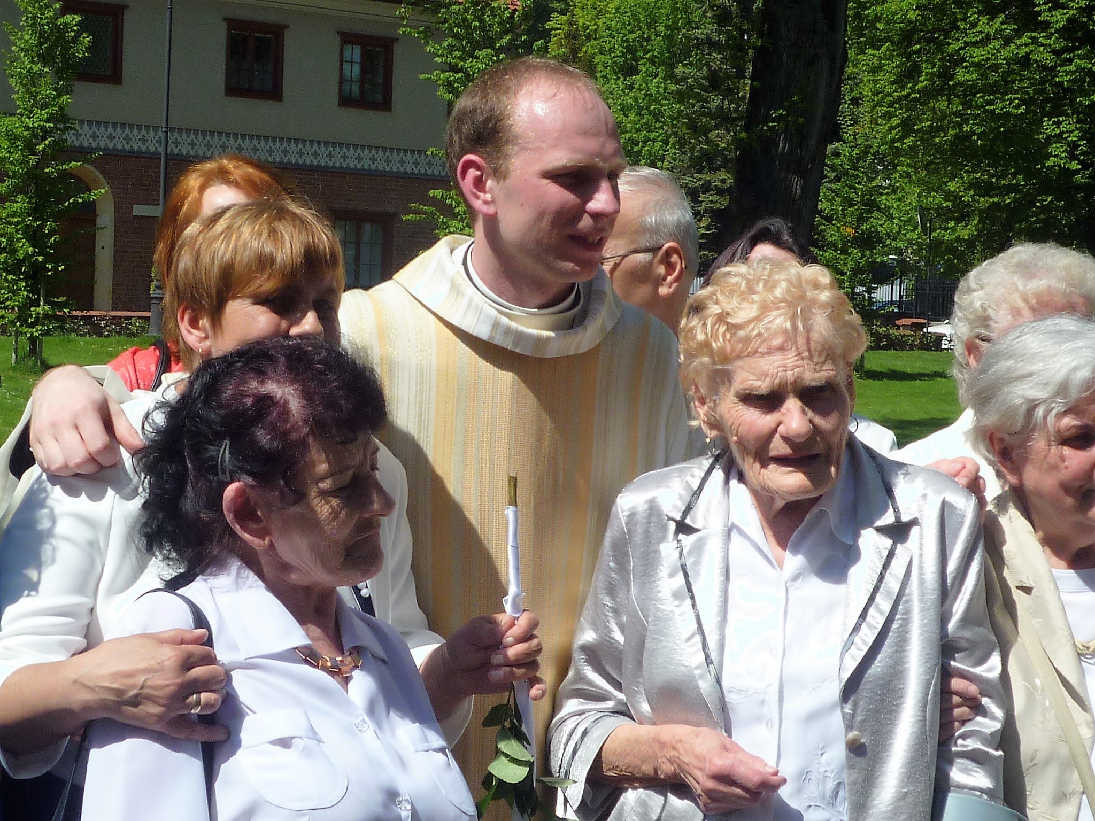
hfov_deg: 22.5
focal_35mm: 87
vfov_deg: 17.0
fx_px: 2752
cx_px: 548
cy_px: 410
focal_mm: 7.8
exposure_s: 1/640
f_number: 4.3
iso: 80
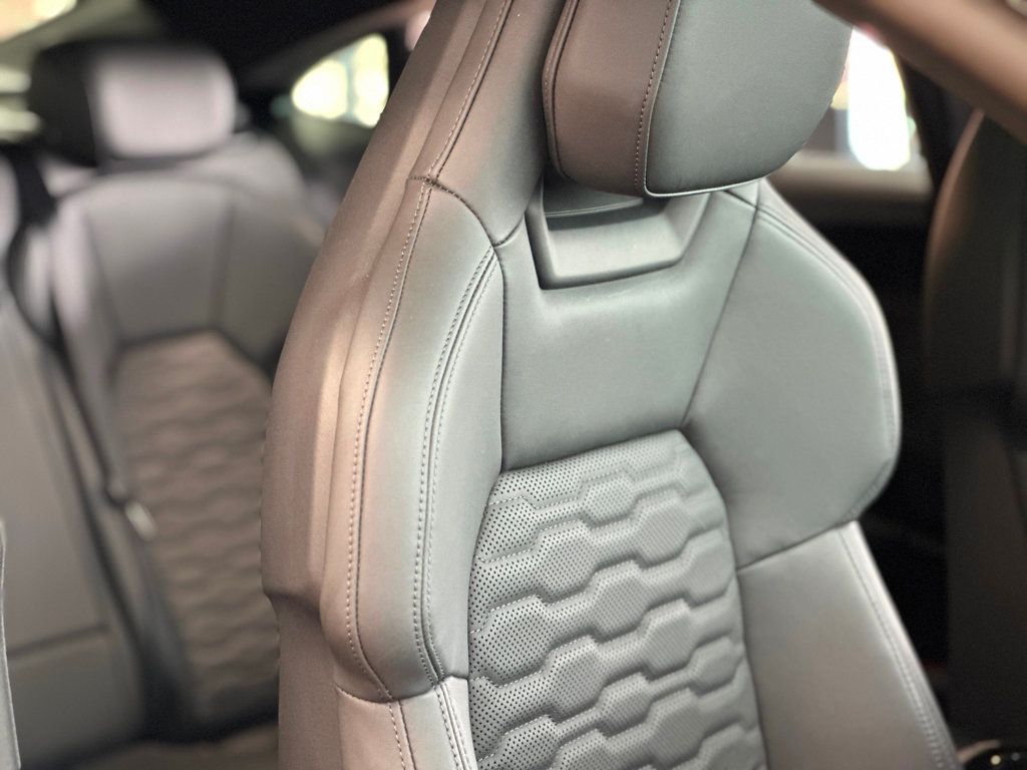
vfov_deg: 19.1
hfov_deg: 25.3
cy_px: 385
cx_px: 514
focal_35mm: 77
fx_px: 2284
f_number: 2.8
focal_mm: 9
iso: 320
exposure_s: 1/24
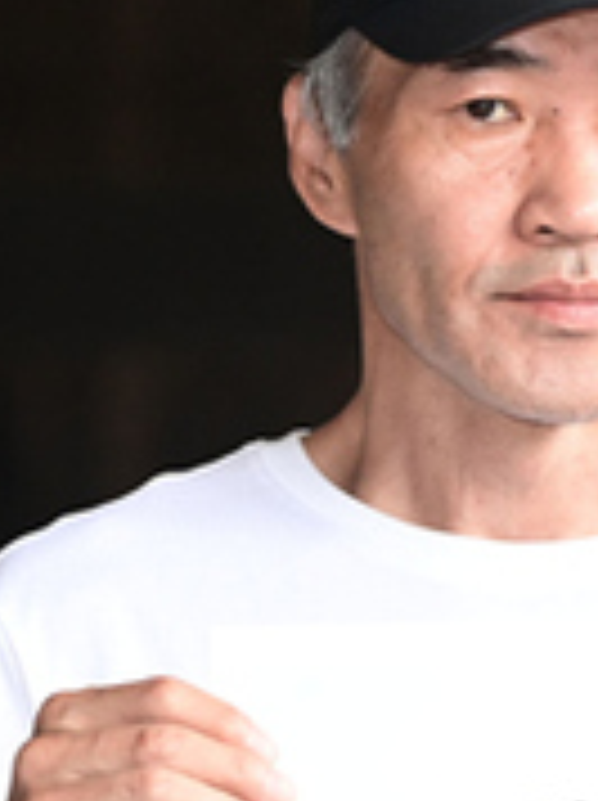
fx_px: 13992
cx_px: 1196
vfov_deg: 3.3
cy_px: 547
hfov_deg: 2.4
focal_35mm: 606
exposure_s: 1/250
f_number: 5.6
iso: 2000
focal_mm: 175
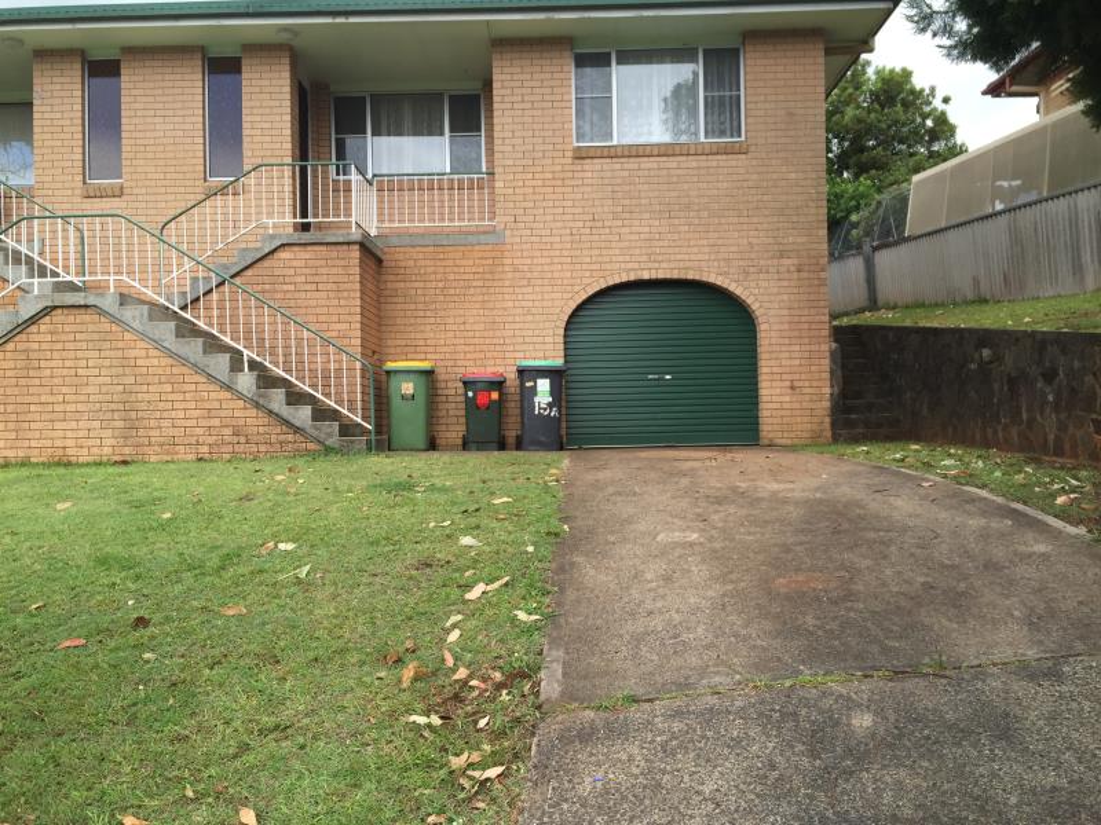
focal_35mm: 29
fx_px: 922
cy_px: 412
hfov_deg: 61.7
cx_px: 550
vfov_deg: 48.2
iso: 32
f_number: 2.2
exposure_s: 1/388
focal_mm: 4.15
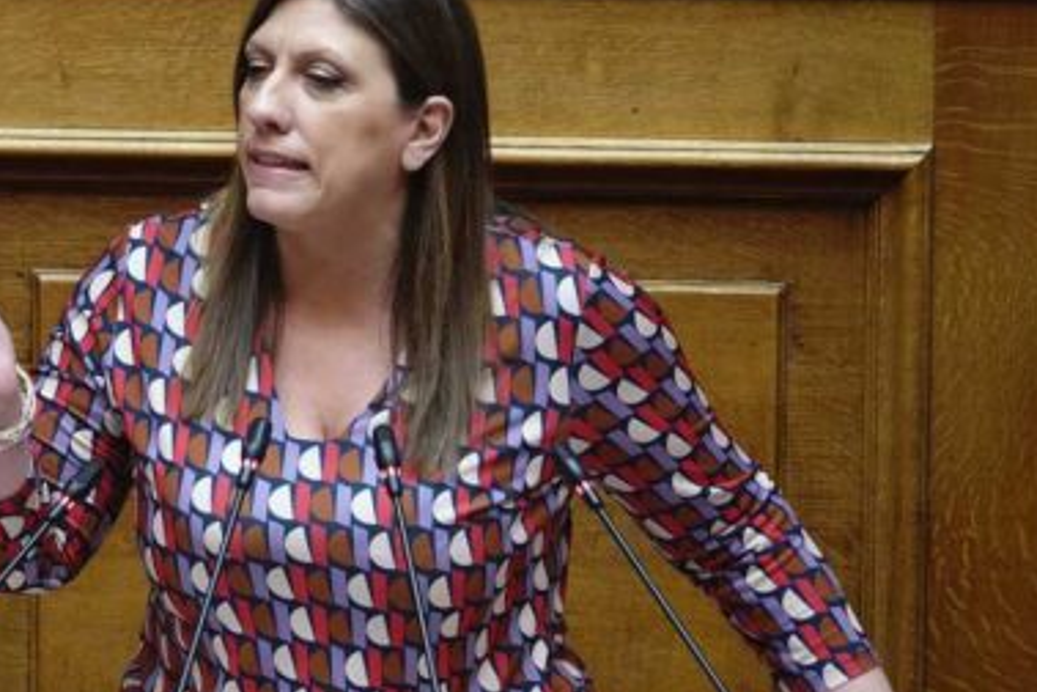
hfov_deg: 3.4
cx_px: 233
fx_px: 17628
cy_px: 427
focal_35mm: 612
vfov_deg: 2.2
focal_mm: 132.24
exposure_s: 1/200
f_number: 4
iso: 1600
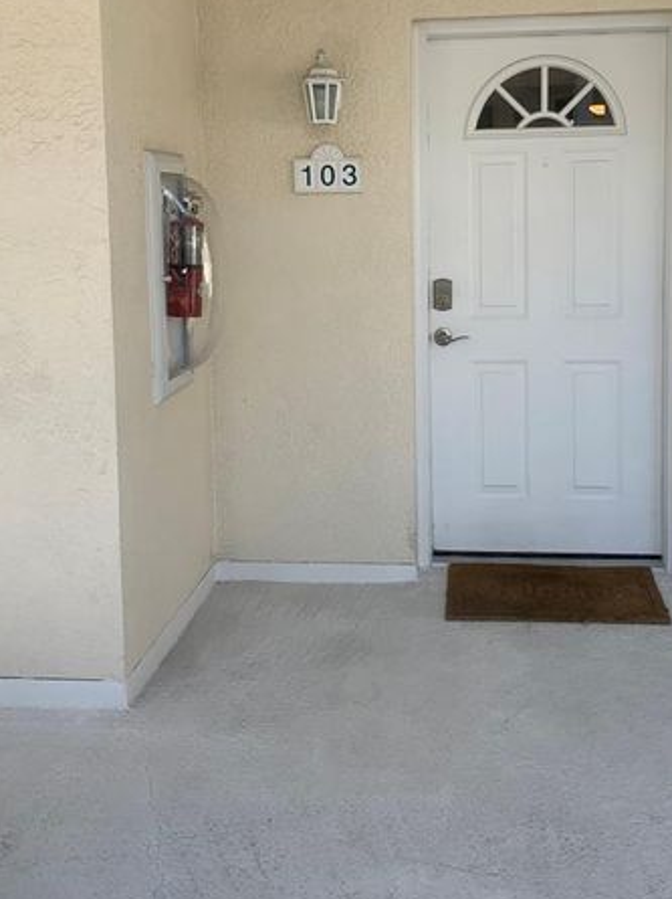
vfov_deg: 47.4
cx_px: 391
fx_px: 1011
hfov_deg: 36.7
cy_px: 324
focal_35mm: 39
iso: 25
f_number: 1.8
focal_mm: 4.25
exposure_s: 1/552
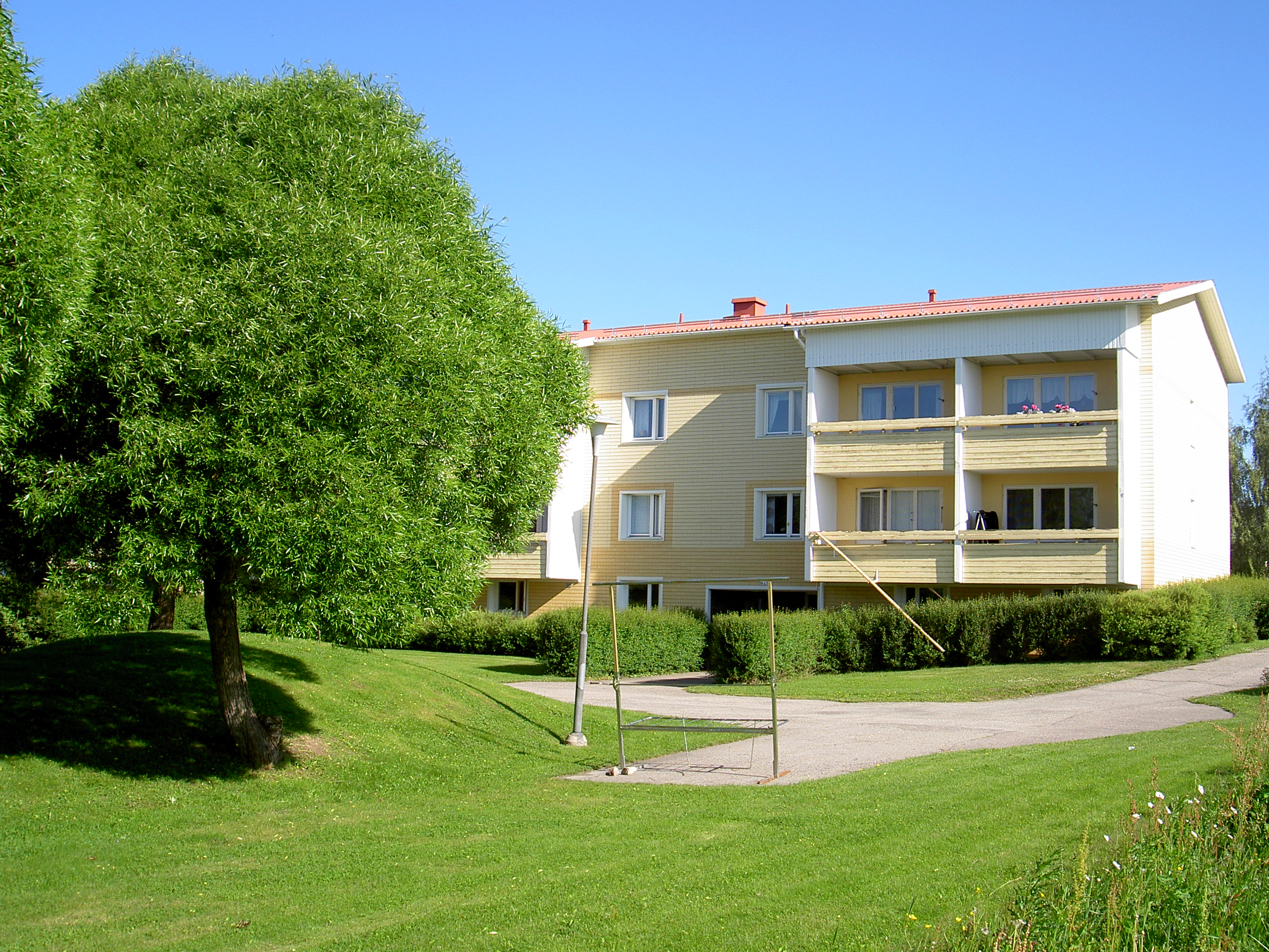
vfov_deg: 36.8
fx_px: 1430
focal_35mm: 39
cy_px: 476
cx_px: 634
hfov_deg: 47.9
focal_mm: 8
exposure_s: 1/250
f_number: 4.7
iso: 100
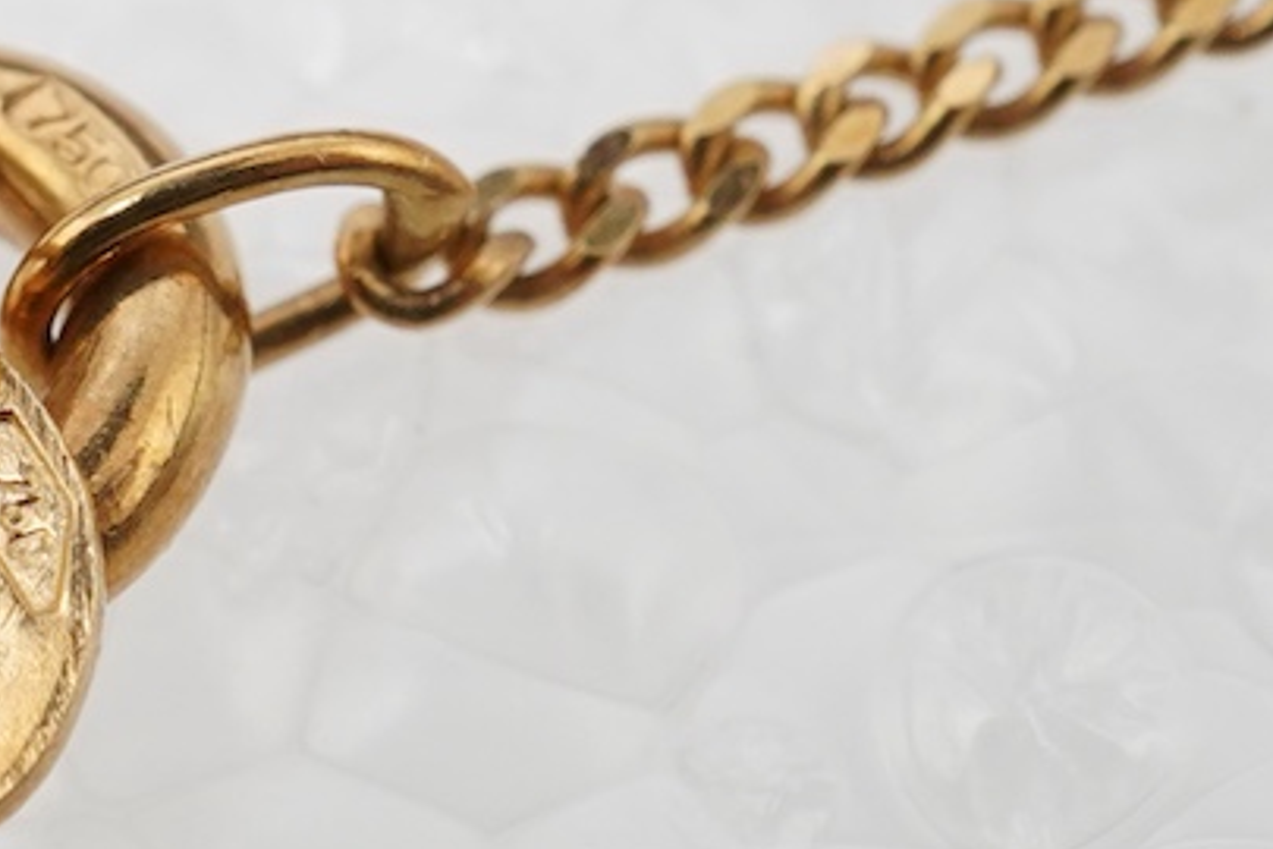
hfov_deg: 10.2
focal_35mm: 200
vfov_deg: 6.9
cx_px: -159
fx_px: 7072
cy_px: 566
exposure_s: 1/125
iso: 640
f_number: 18
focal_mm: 30
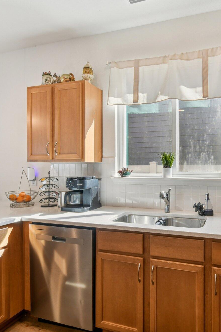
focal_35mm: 23
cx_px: 157
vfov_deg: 76.1
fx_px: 212
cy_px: 168
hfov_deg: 53.3
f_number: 8
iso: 400
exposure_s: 1/100
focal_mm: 10
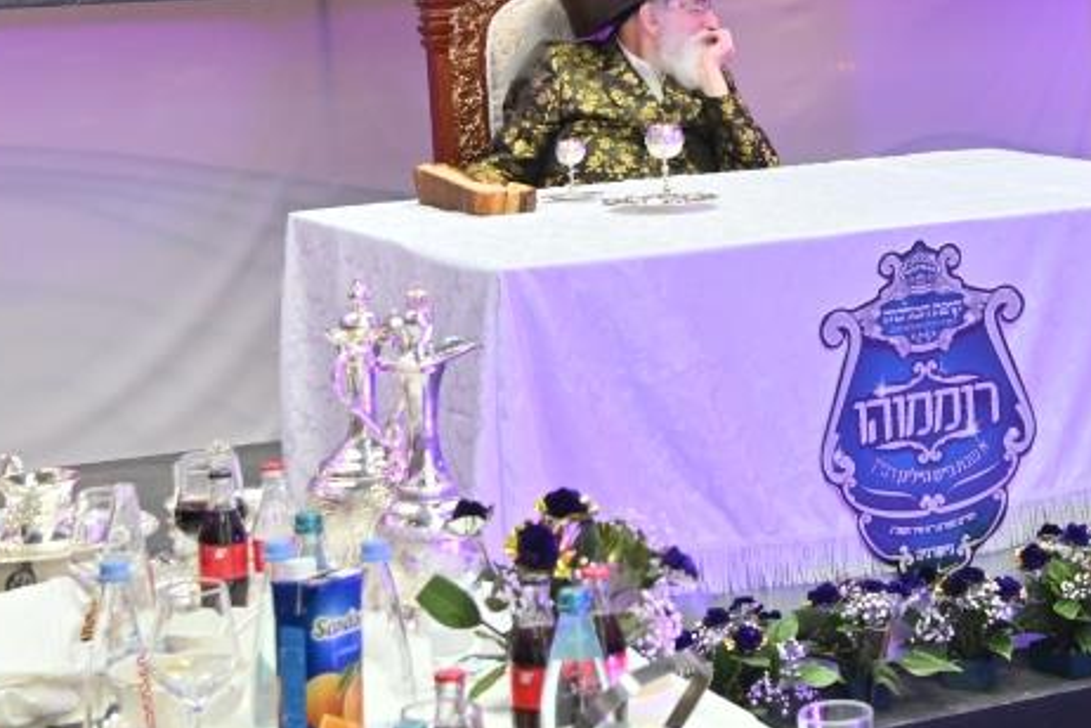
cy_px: -31
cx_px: 798
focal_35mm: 93
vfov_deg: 14.4
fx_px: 2818
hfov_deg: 21.7
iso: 640
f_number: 4.5
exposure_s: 1/125
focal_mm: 28
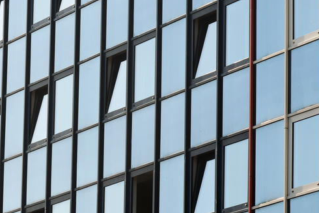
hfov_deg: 11.6
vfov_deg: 7.8
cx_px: 66
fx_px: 1560
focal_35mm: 176
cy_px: 99
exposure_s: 1/320
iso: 100
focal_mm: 66
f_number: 9
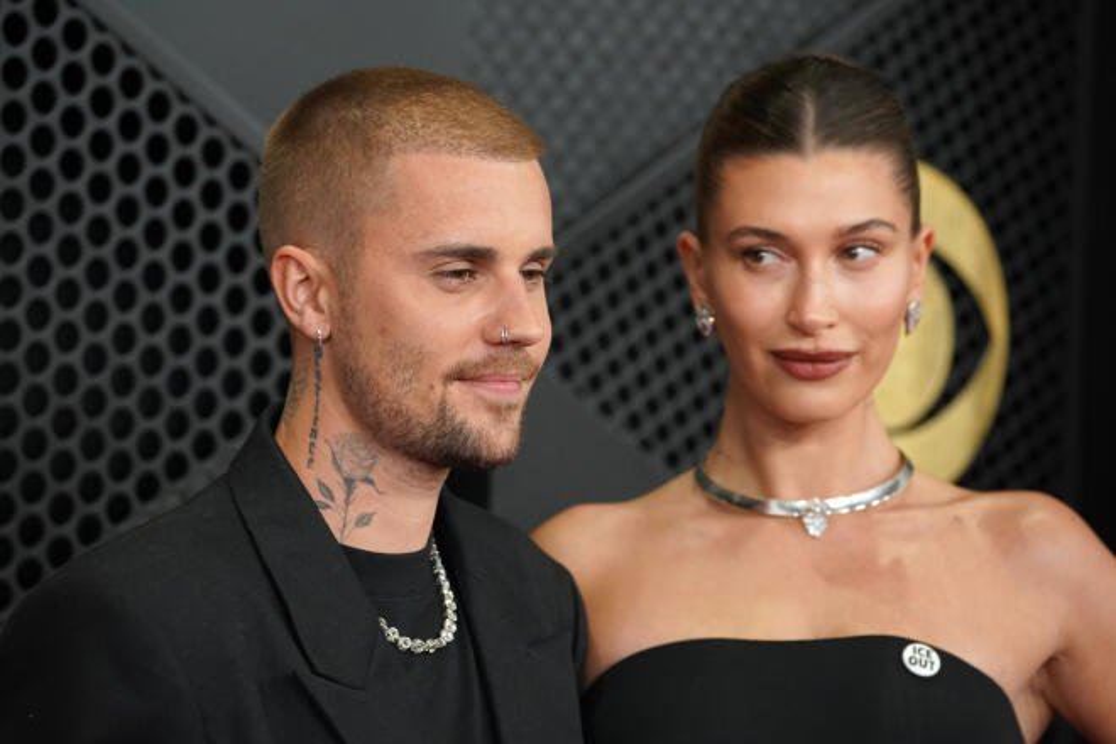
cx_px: 558
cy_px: 372
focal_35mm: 187
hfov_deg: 11.0
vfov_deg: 7.3
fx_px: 5797
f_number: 5.6
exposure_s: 1/500
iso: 5000
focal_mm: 187
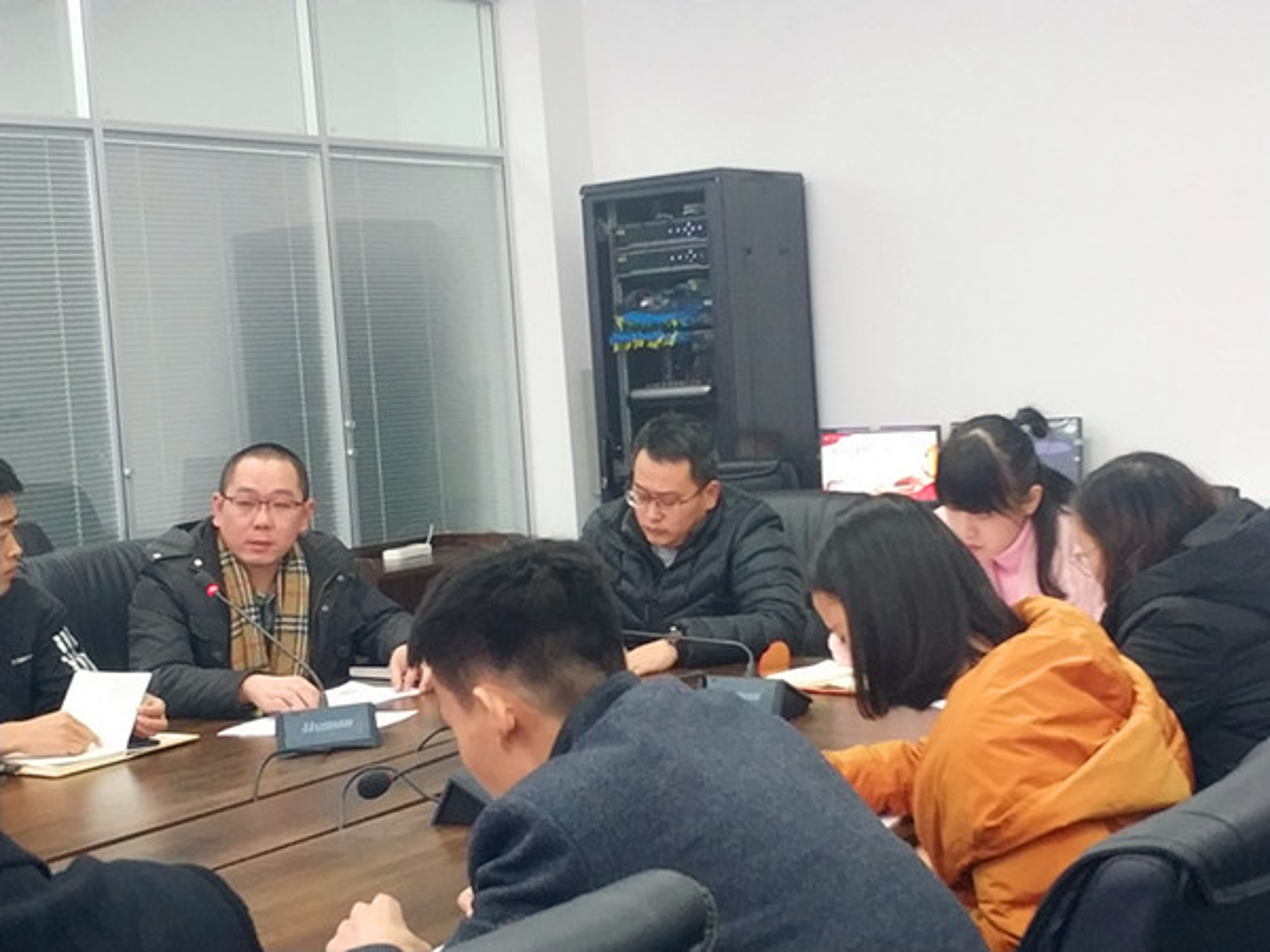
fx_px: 1174
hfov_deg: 56.8
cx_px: 635
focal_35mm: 32
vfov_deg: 44.2
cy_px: 476
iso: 406
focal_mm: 4.5
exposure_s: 1/25
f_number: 2
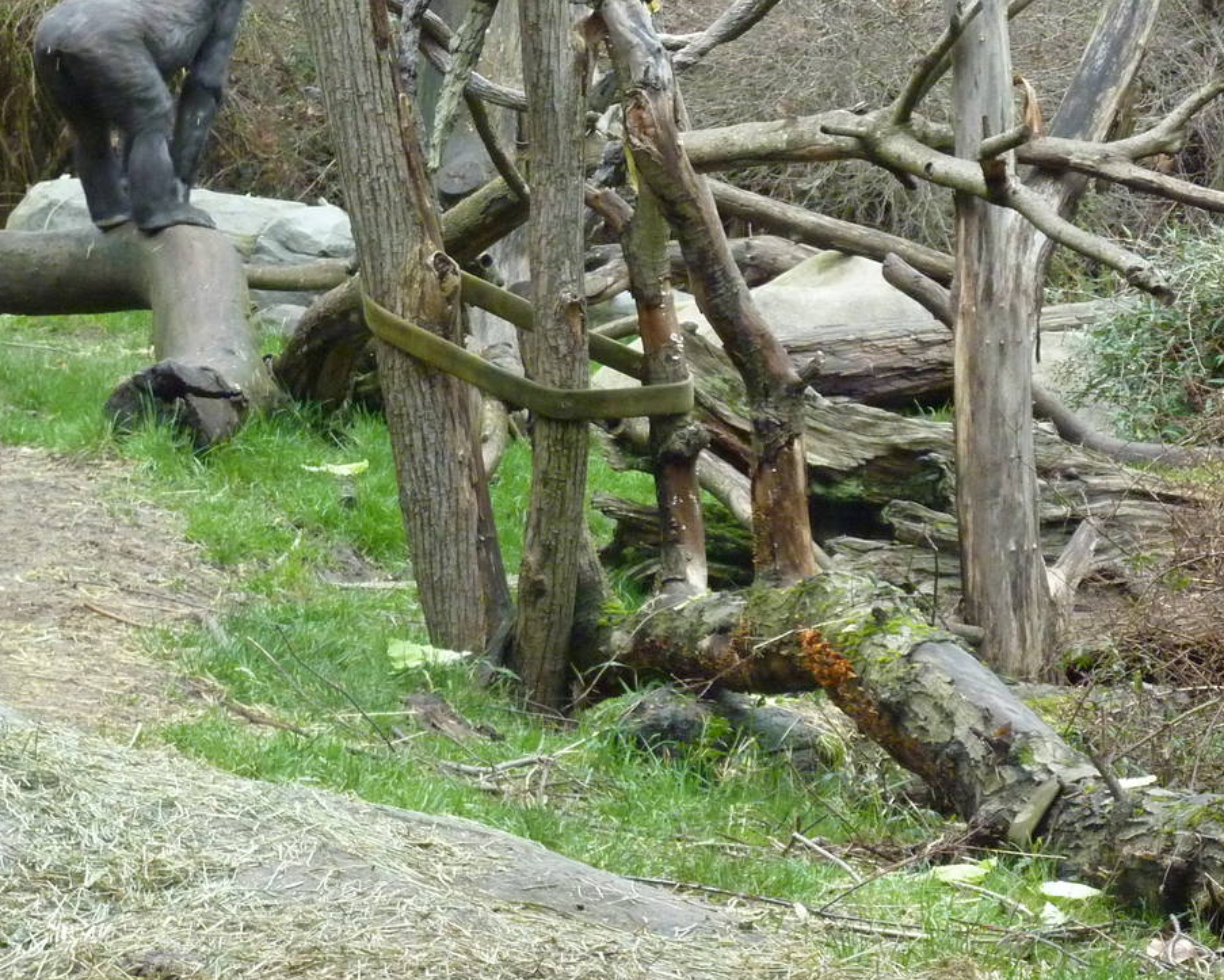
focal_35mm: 166
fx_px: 6015
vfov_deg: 9.3
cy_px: 281
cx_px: 500
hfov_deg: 11.6
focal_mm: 15.8
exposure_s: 1/80
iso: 400
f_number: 4.3
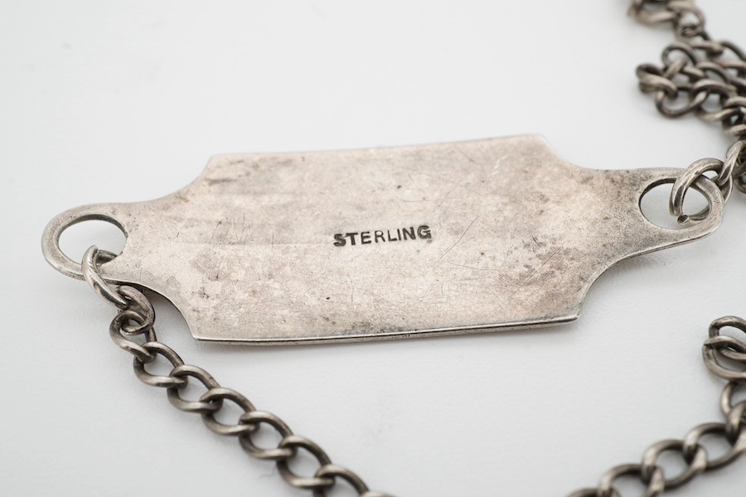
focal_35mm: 45
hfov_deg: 43.6
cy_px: 248
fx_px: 932
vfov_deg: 29.9
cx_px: 373
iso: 200
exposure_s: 1/125
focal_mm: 30
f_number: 22
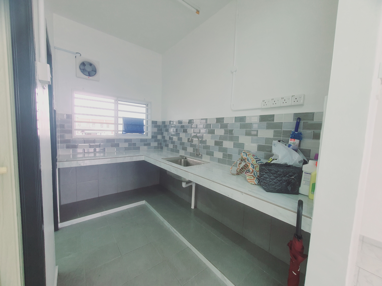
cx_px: 191
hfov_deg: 106.2
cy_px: 143
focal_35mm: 13
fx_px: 143
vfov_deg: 89.9
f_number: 2.2
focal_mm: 1.8
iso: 80
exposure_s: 1/50
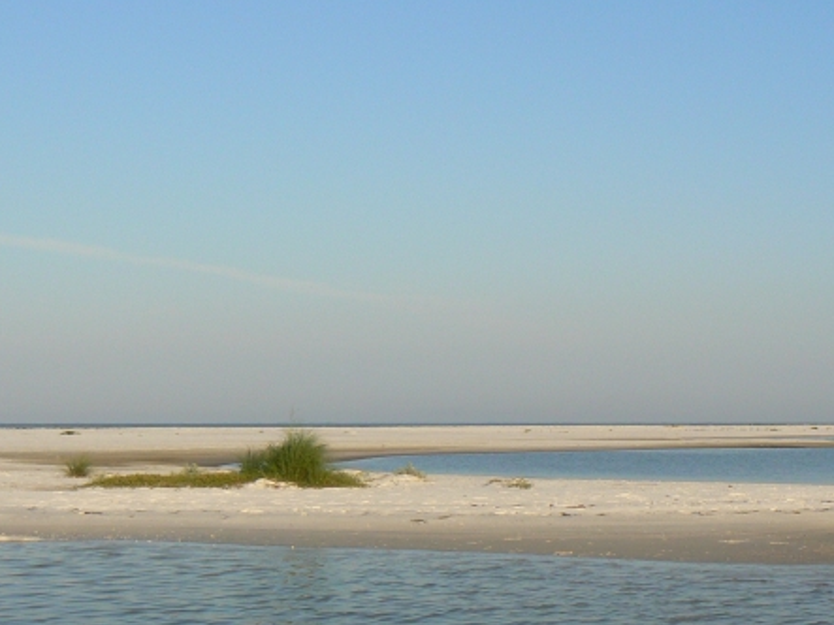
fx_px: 1614
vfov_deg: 21.8
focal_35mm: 67
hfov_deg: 28.1
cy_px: 424
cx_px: 710
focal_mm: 6
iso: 80
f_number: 5.6
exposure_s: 1/500
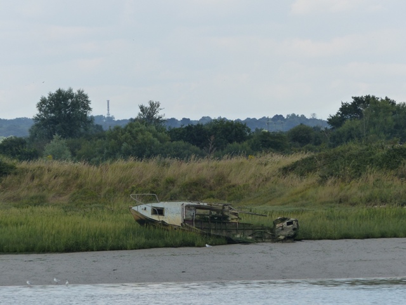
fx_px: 4844
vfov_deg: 3.6
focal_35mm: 413
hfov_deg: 4.8
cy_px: 152
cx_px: 203
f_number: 4
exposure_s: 1/800
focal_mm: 74.3
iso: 160
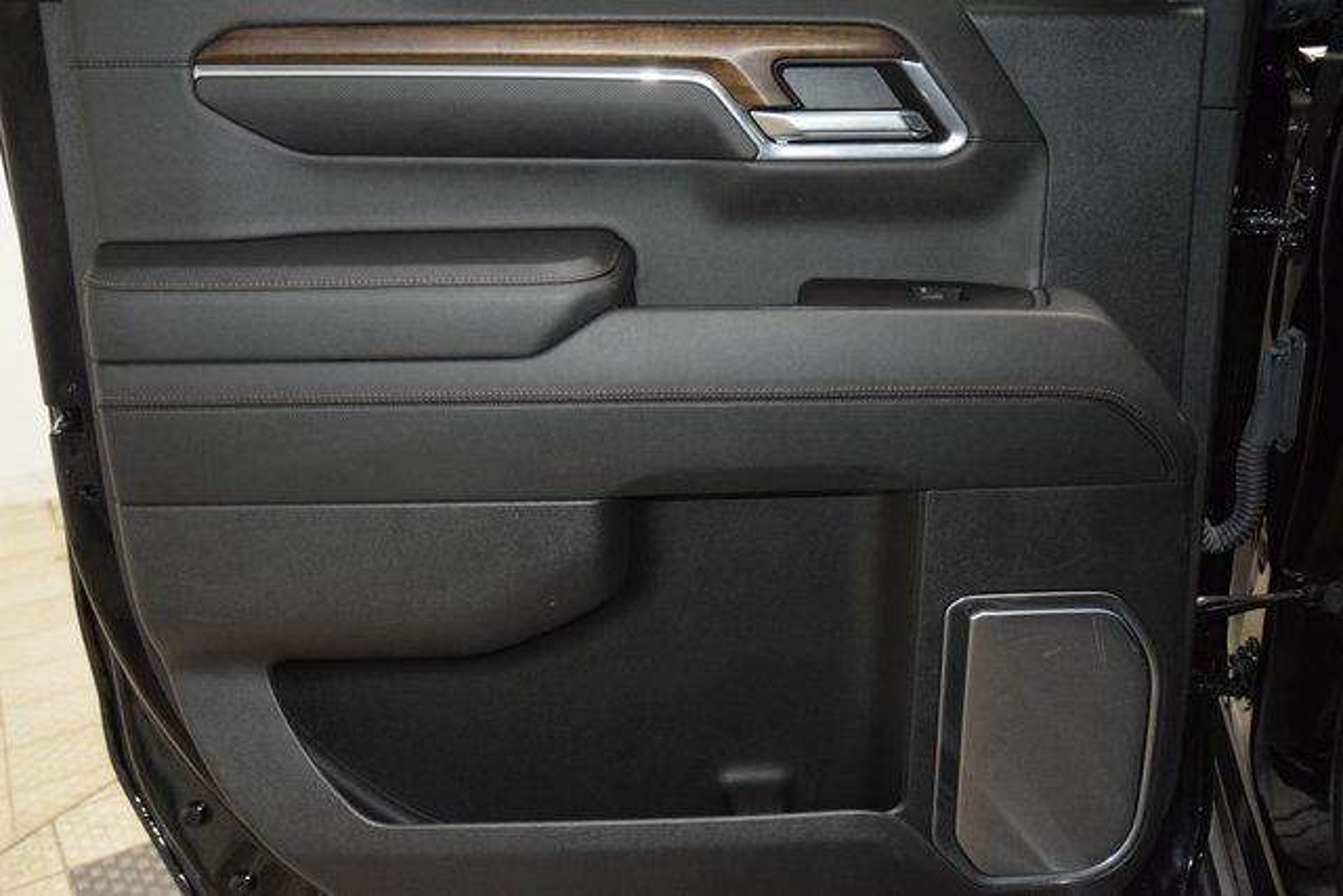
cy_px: 448
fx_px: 1343
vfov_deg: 36.9
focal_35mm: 36
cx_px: 672
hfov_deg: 53.1
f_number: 3.8
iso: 3200
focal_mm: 24
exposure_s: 1/100
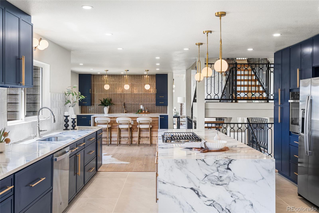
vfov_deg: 37.8
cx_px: 160
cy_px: 106
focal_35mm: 35
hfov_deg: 54.4
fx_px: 310
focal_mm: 35
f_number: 8
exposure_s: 1/8
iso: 160
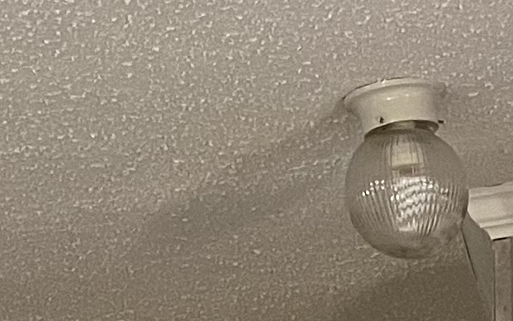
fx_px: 2502
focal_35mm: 179
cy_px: 1148
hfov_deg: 11.4
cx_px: 702
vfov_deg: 6.3
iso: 250
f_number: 1.6
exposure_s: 1/60
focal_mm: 4.2
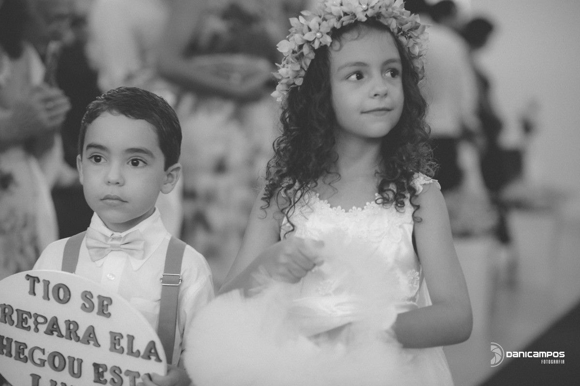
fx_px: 1369
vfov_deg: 16.1
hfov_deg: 23.9
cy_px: 193
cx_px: 290
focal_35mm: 85
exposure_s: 1/125
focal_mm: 85
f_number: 2.5
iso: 1600
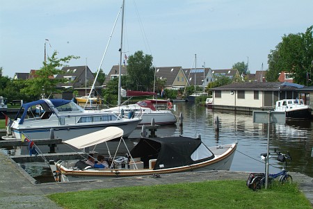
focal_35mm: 53
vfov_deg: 25.6
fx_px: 461
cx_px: 156
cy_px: 104
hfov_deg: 37.5
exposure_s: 1/750
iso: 400
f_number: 9.5
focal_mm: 35
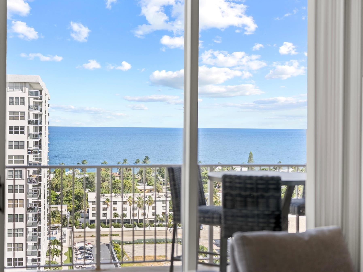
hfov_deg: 34.9
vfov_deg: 26.6
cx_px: 201
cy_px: 134
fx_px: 577
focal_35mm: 55
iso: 64
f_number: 2.2
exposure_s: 1/200
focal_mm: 50
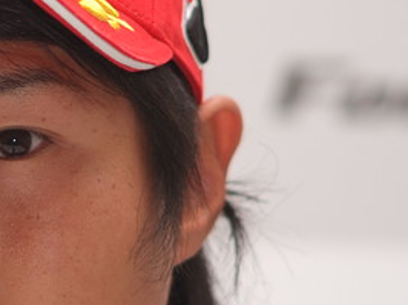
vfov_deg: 2.1
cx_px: -63
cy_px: 242
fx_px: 8278
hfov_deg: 2.8
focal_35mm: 703
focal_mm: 180
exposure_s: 1/250
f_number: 2.8
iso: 200
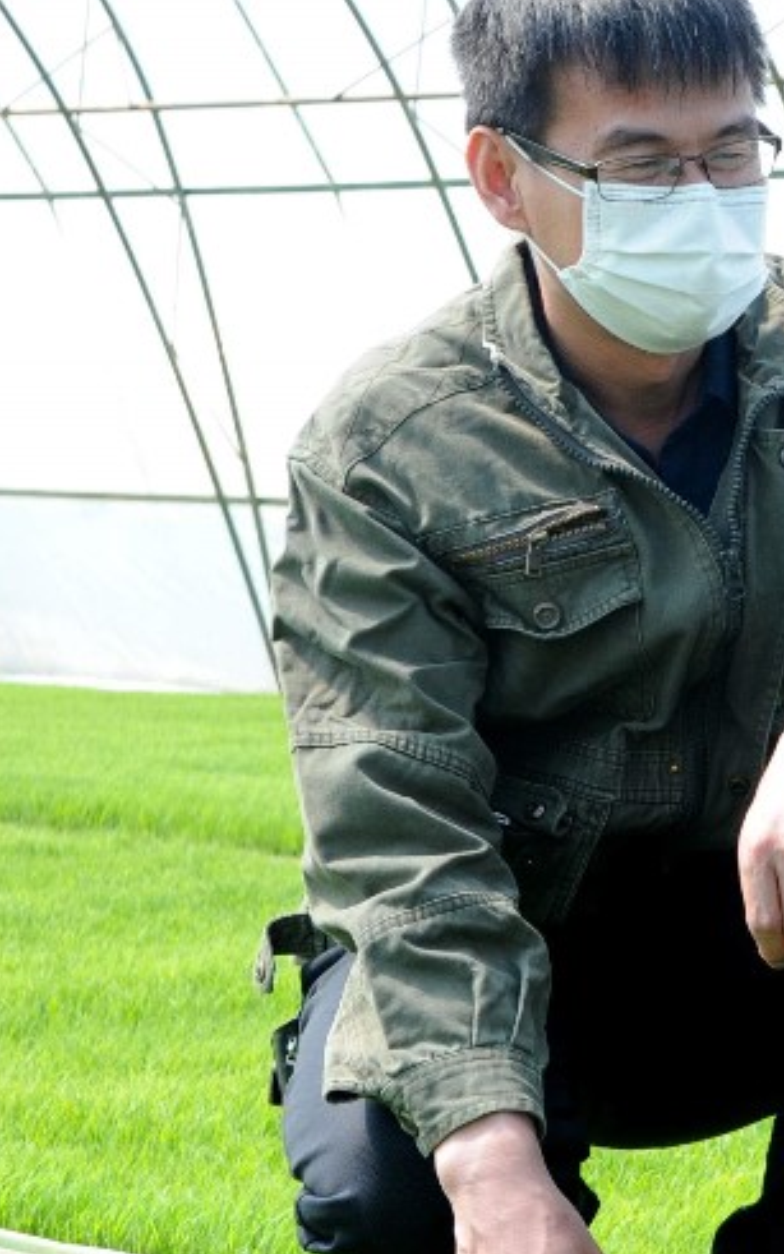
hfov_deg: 9.8
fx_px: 4306
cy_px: 743
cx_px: 1445
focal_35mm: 126
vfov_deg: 16.6
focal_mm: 38
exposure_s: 1/125
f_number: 7.1
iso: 200
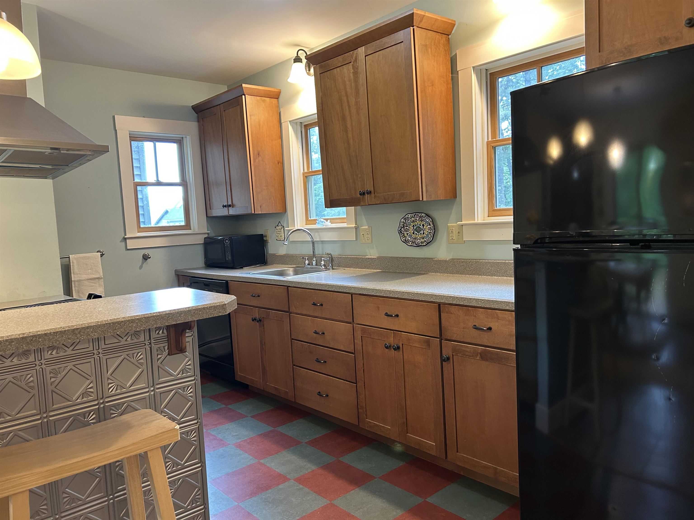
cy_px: 260
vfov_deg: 53.1
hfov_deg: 67.3
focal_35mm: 26
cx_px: 347
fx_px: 521
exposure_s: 1/60
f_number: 1.5
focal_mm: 5.7
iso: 160
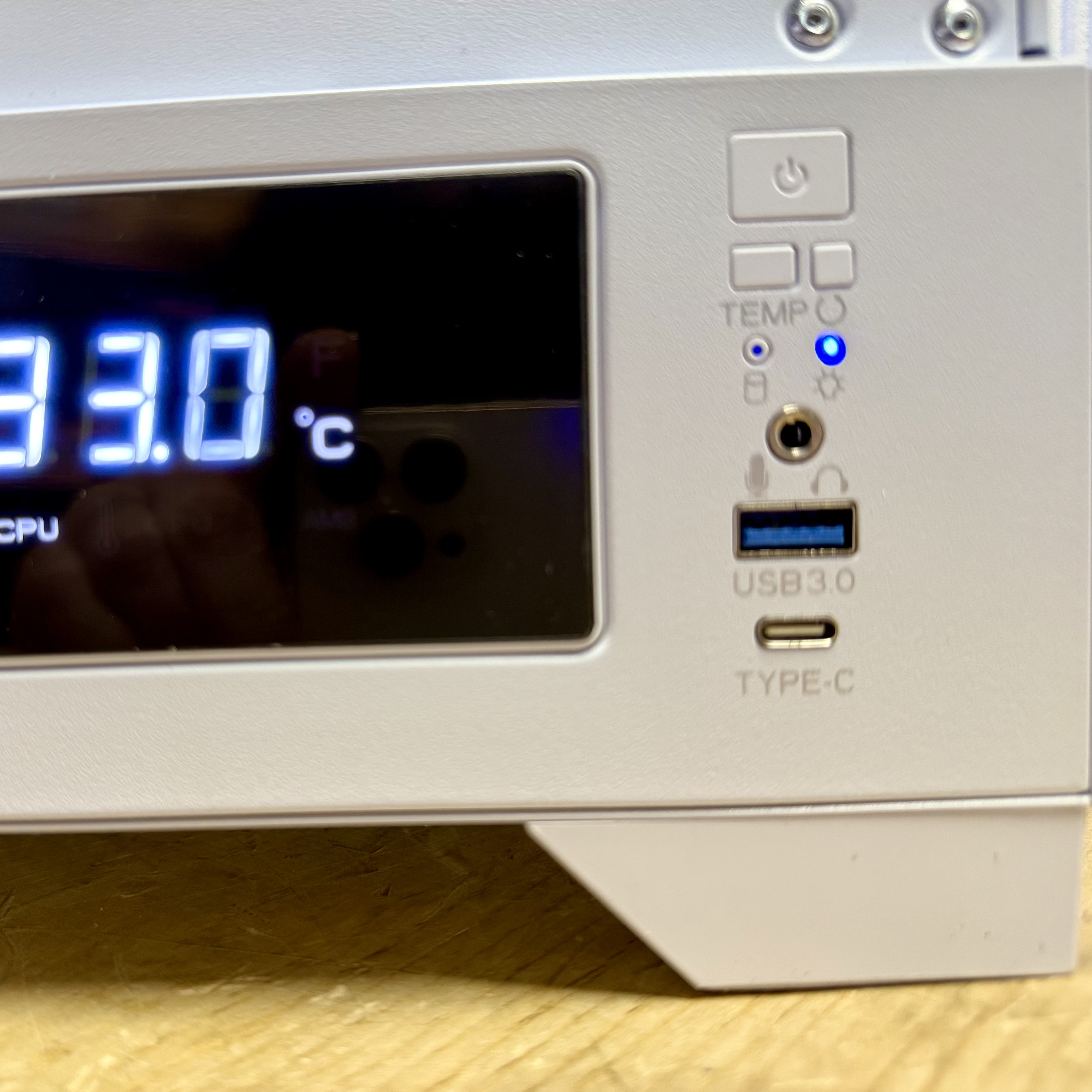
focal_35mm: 29
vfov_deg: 55.6
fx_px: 1035
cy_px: 542
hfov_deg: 54.7
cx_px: 377
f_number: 1.78
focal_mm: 6.76
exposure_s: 1/120
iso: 200
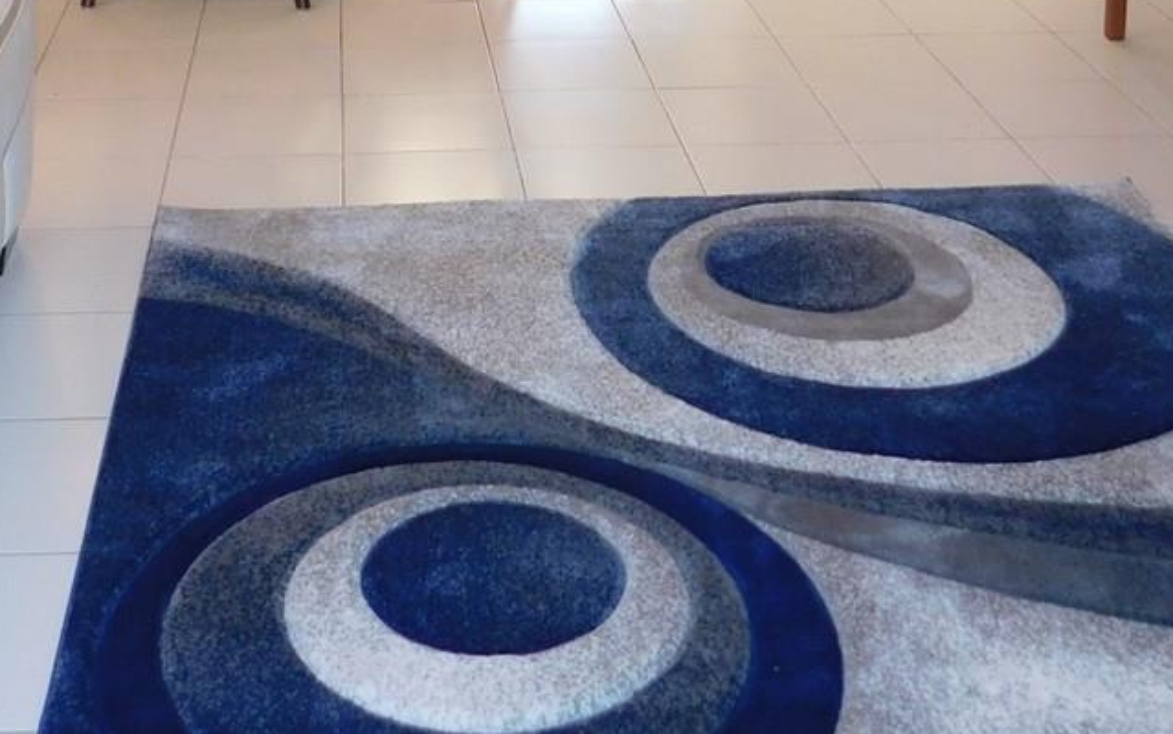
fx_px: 1951
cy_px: -303
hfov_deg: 33.4
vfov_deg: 19.2
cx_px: 486
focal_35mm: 61
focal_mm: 4
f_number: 3
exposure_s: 1/30
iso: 200
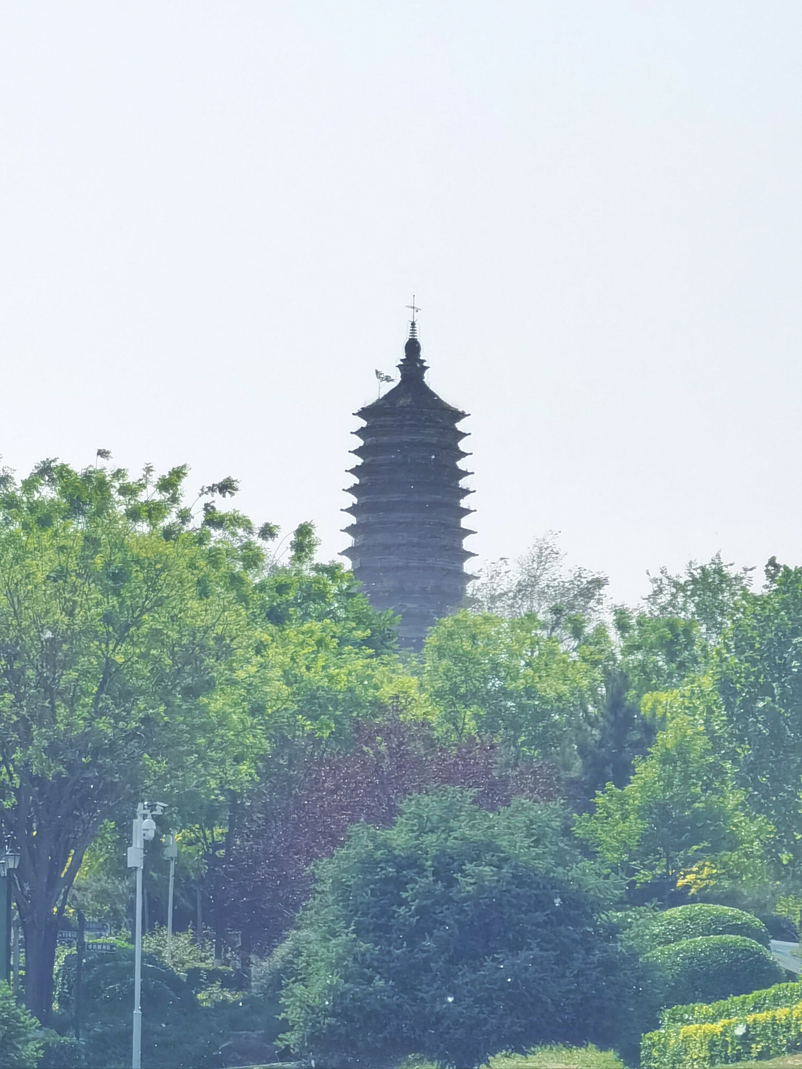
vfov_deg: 7.9
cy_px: 534
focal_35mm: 250
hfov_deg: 5.9
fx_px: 7723
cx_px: 401
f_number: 3.4
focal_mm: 14.45
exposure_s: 1/1250
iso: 50
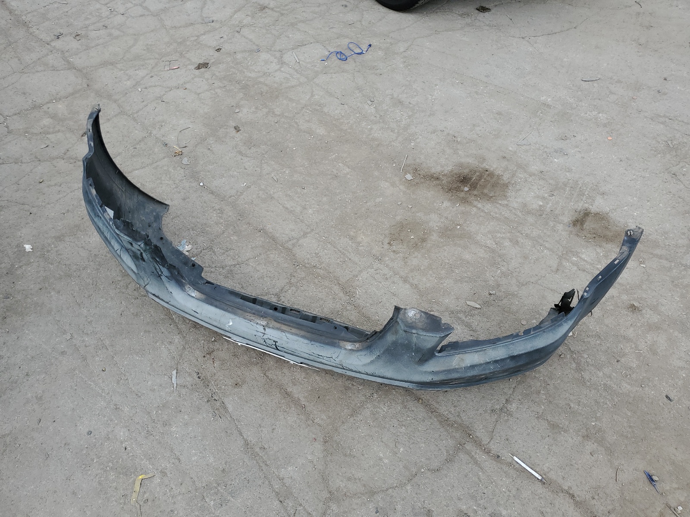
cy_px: 258
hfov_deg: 67.3
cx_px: 345
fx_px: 518
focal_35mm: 26
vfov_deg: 53.1
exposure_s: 1/1667
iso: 50
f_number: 1.5
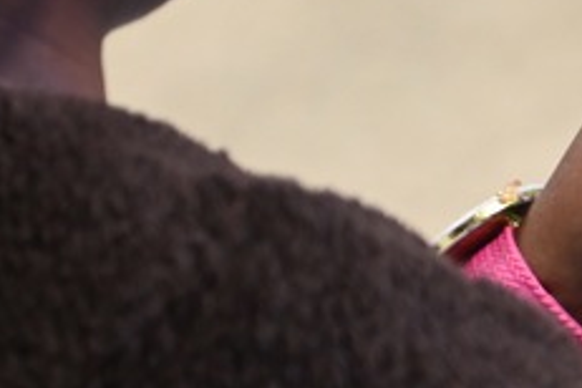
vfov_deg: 4.4
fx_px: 5011
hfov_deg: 6.5
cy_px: -24
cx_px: 1106
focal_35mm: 310
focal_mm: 70
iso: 2500
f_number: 2.8
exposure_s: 1/320
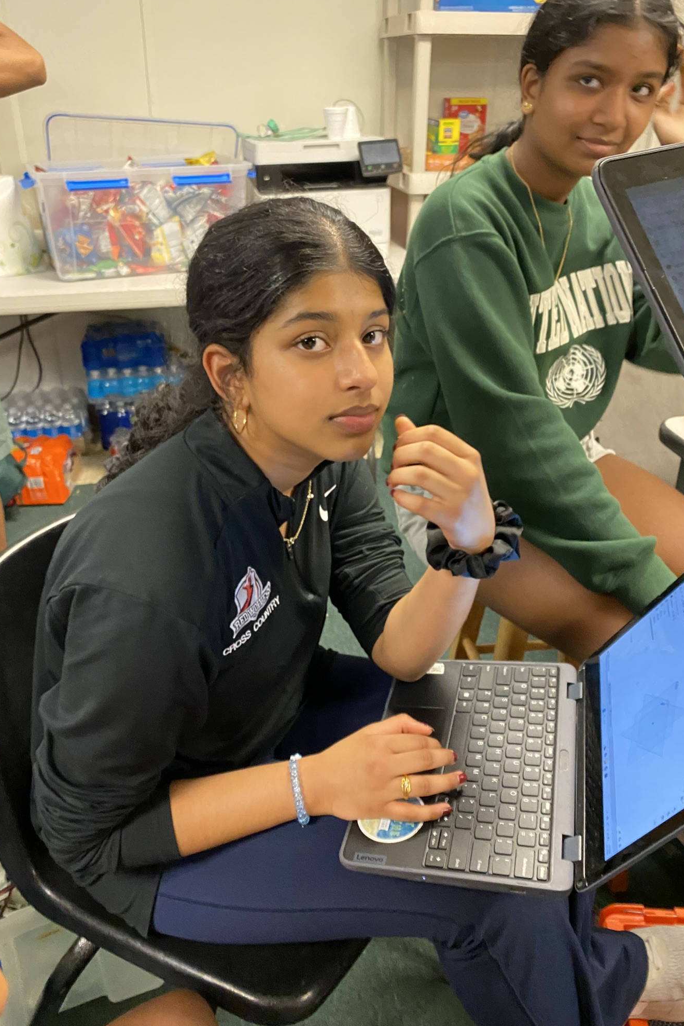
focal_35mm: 28
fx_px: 798
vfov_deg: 65.5
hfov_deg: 46.4
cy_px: 498
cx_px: 333
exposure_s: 1/60
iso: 500
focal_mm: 4.25
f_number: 1.8
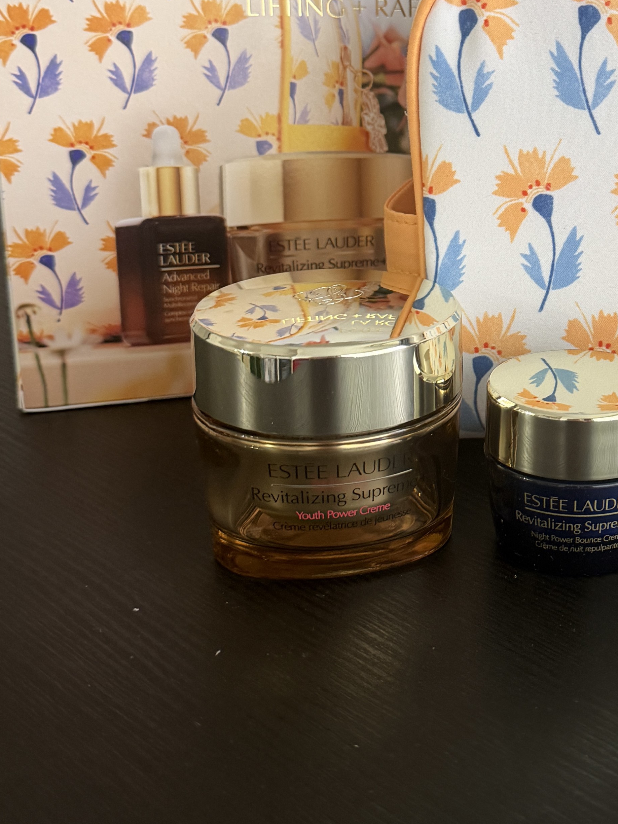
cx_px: 590
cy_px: 264
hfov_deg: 28.2
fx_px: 1166
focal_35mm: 49
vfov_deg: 38.4
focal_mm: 6.76
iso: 320
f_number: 1.78
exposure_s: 1/60
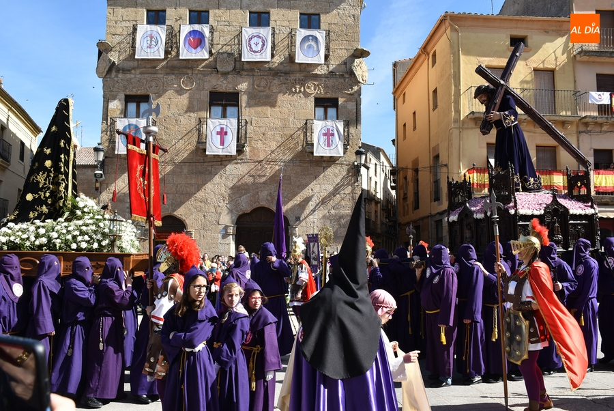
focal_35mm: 30
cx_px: 307
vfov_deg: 43.7
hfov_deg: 61.9
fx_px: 512
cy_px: 206
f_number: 8
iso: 200
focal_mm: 20
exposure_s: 1/250
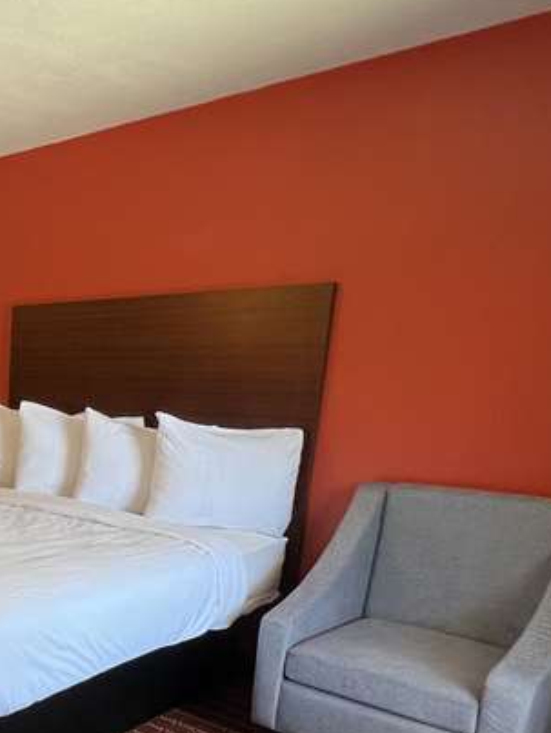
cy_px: 540
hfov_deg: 34.0
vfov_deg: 53.1
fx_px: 699
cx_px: -122
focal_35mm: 33
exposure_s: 1/60
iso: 200
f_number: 1.8
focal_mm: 1.57
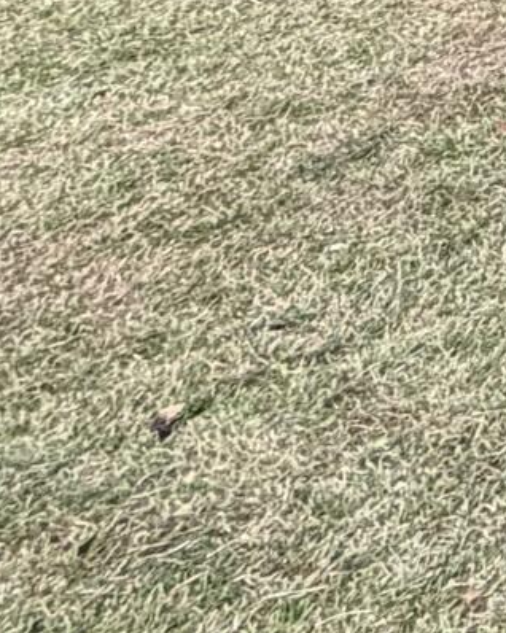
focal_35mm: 103
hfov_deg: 7.6
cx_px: 2175
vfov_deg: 14.9
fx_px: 1930
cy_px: -663
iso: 50
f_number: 2.2
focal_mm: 2.22
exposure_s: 1/177
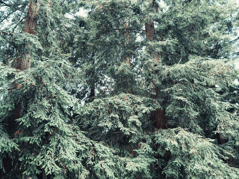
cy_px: 90
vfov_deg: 53.1
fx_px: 180
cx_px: 120
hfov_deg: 67.3
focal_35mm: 26
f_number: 1.6
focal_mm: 5.96
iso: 80
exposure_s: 1/231
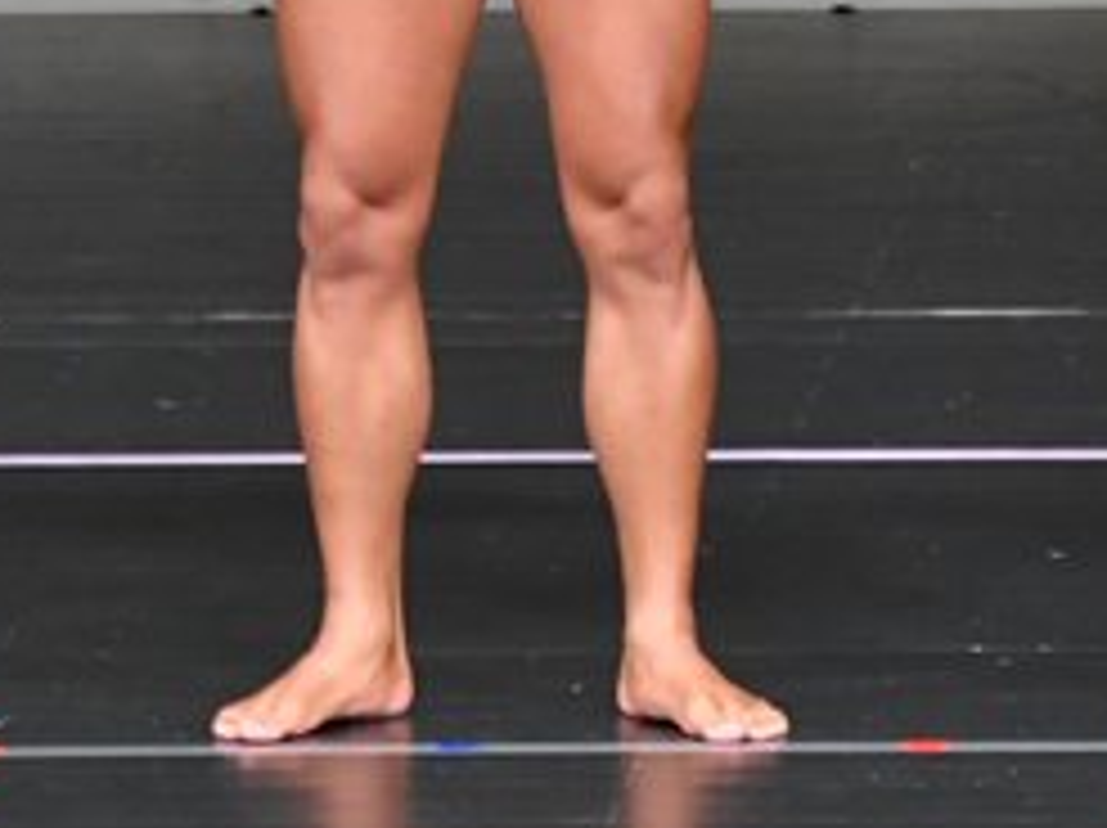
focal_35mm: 954
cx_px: 889
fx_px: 30479
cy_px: -104
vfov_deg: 1.6
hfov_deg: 2.1
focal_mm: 210
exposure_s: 1/400
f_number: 5.6
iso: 5000
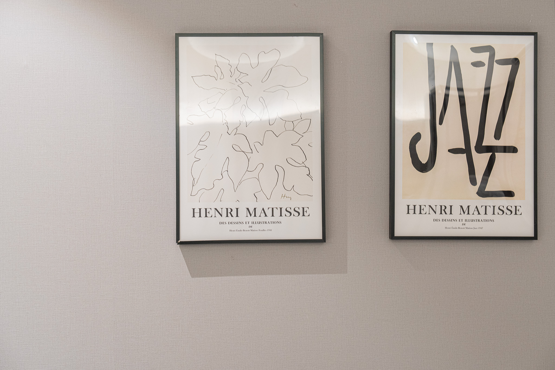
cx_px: 278
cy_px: 185
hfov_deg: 36.2
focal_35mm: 55
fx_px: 848
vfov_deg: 24.6
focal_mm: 55
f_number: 4.5
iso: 800
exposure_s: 1/30
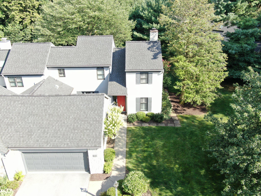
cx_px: 130
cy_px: 98
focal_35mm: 32
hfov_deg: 56.8
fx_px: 241
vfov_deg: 44.2
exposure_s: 1/160
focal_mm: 5.45
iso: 100
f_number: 3.1
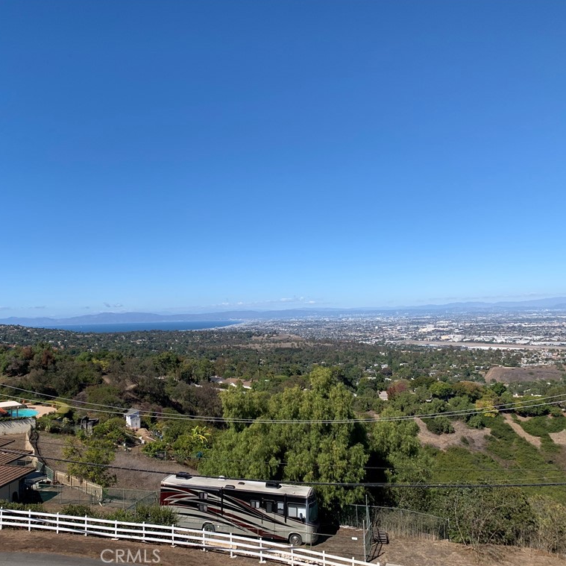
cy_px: 280
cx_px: 210
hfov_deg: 51.9
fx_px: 573
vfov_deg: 52.5
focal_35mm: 31
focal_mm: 4.25
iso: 25
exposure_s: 1/2915
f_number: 1.8
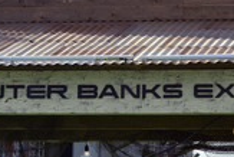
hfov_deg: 10.6
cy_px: -20
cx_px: 189
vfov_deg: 7.1
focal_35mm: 193
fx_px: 1256
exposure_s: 1/250
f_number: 13
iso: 160
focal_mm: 70
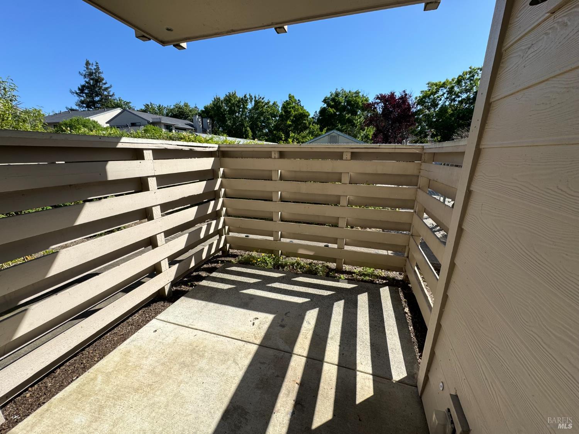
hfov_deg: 102.1
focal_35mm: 14
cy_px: 217
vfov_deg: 85.7
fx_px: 234
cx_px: 290
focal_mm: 2.22
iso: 50
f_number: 2.2
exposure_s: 1/849
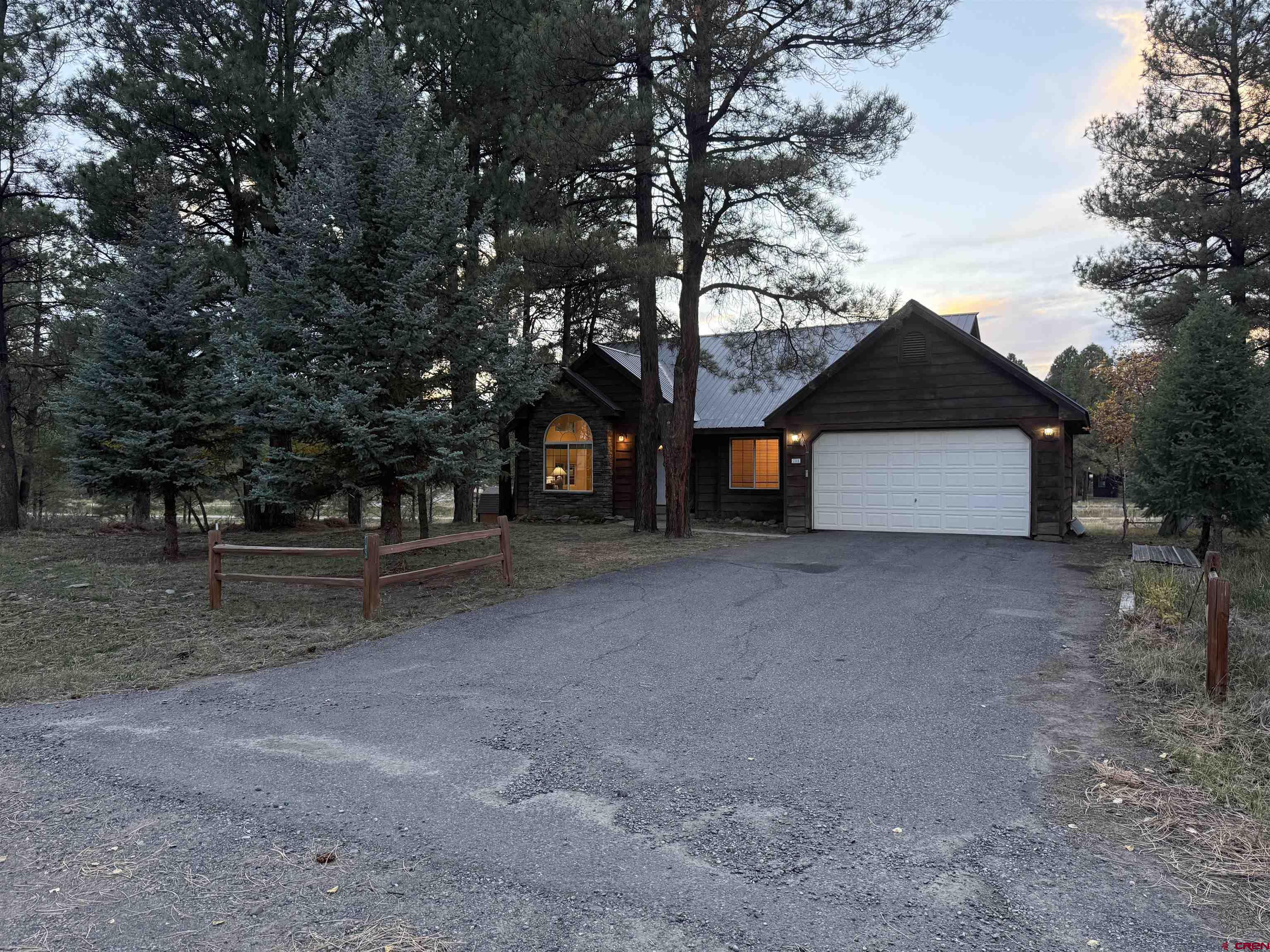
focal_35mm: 24
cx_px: 635
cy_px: 476
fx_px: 881
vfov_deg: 56.8
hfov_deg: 71.6
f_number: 1.78
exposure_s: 1/120
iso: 250
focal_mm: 6.76
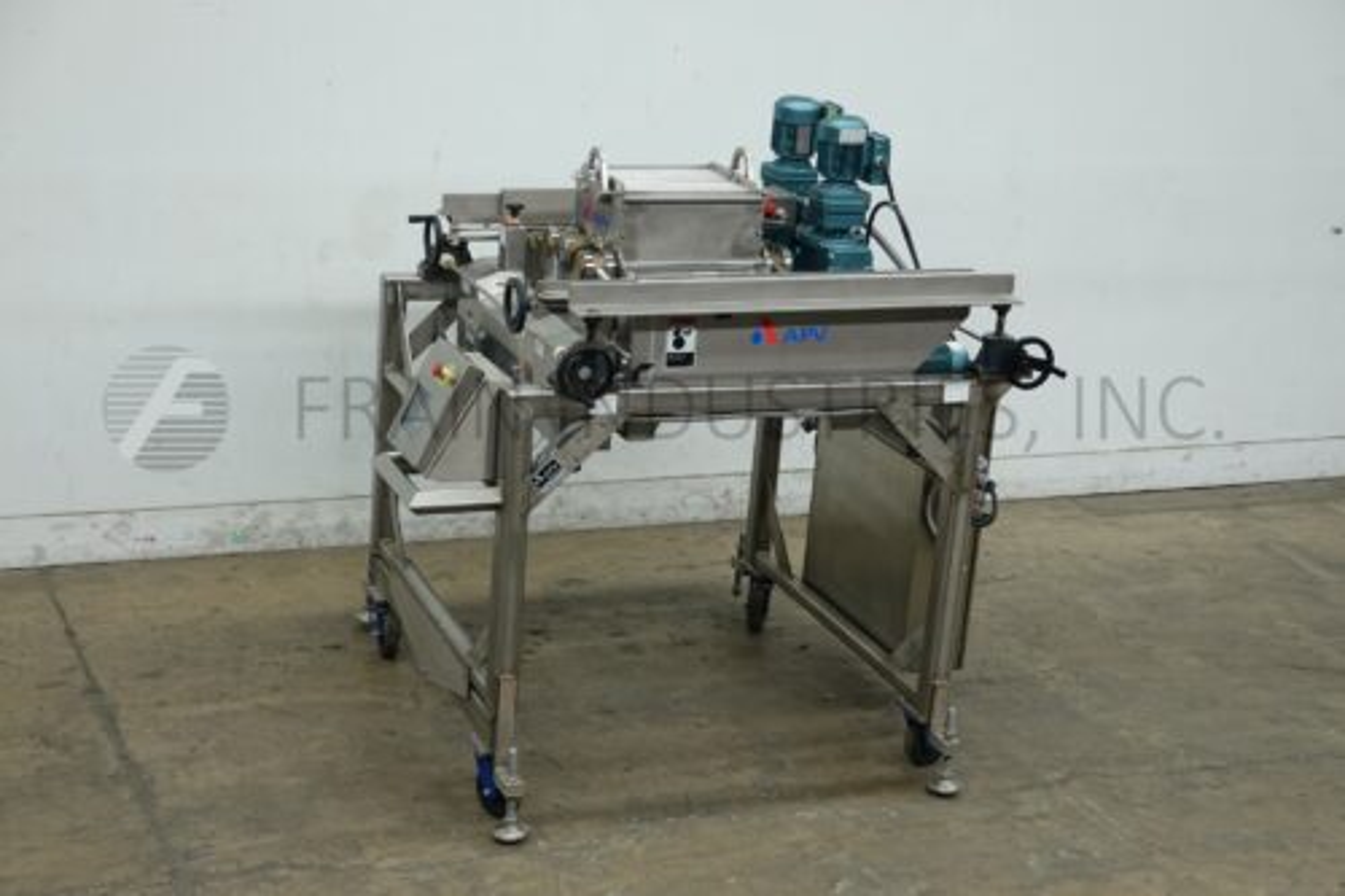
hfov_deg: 32.9
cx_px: 672
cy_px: 448
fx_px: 2278
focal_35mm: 61
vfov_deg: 22.2
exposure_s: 1/80
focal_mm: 22.46
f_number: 4
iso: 320
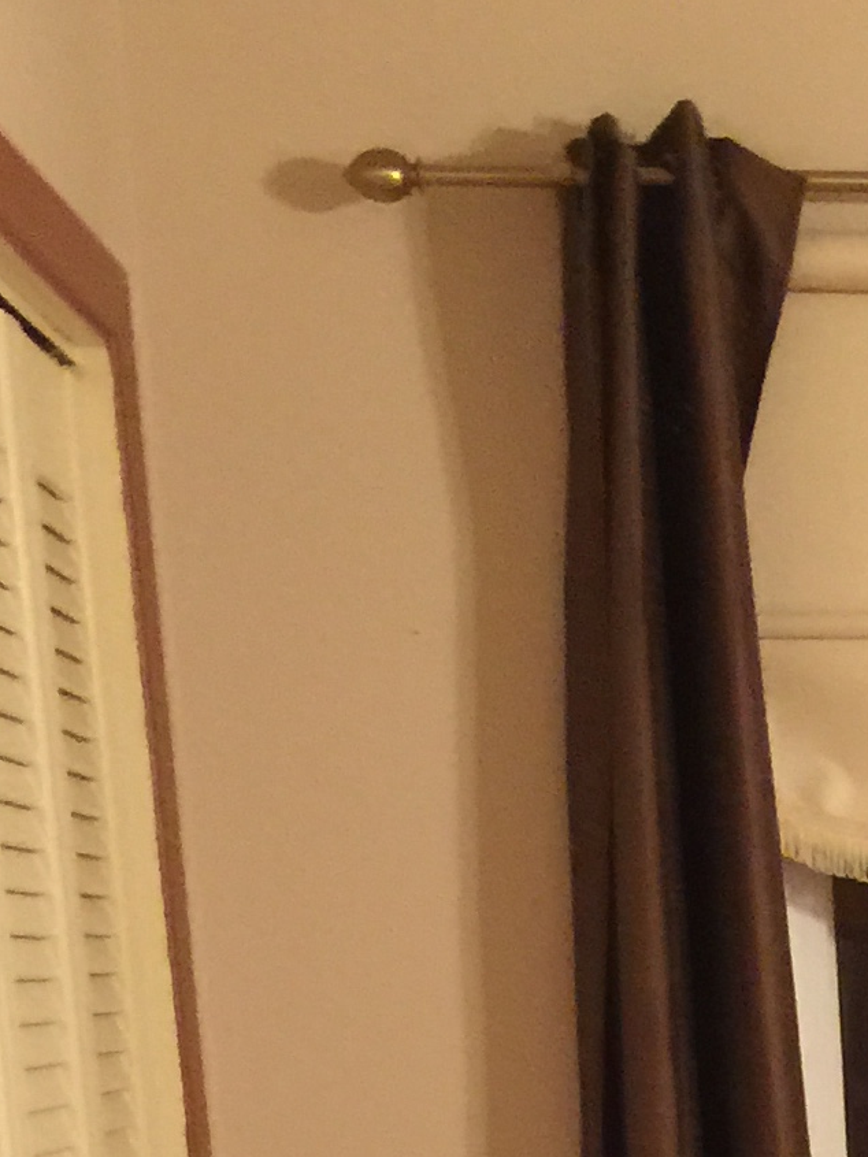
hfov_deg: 12.4
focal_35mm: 112
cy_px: 1848
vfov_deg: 15.8
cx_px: 1401
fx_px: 3744
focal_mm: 4.15
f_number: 2.2
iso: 80
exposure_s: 1/4
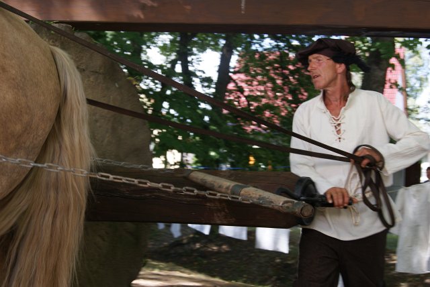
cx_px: 215
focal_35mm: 52
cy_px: 144
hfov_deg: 37.8
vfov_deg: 25.8
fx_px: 628
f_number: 5.6
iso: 100
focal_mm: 35
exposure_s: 1/80
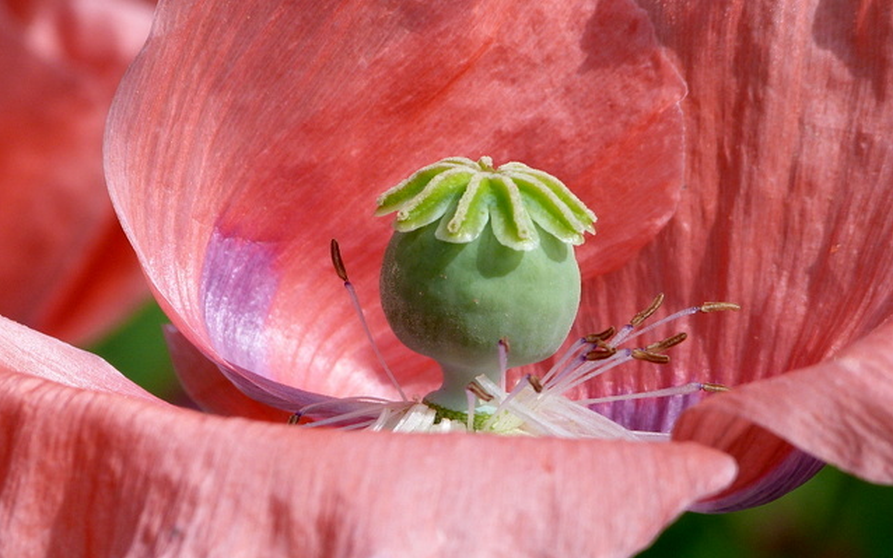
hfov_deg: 2.5
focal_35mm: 850
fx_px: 20690
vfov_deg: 1.5
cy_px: 324
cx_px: 446
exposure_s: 1/320
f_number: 5.6
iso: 80
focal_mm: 108
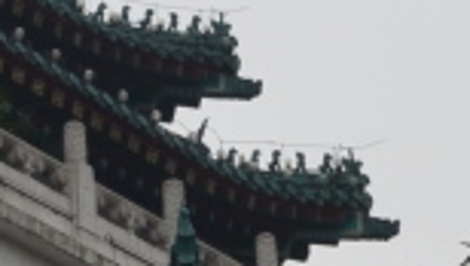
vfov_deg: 4.4
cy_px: 605
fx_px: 3381
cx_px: 372
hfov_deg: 7.9
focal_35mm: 271
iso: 320
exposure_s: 1/60
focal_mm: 26
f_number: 10
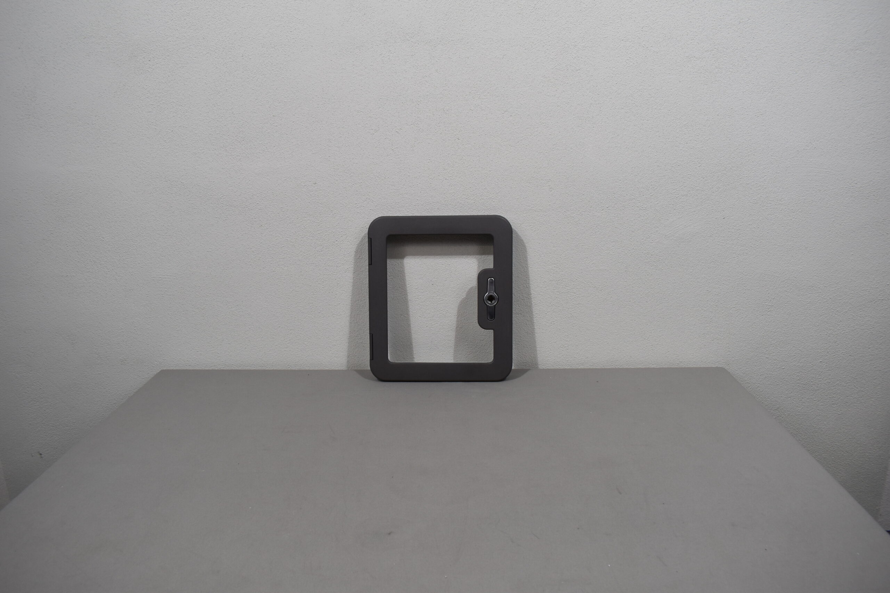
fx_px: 667
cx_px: 445
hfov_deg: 67.4
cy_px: 296
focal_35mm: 27
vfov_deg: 47.9
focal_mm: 18
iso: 360
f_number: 5.6
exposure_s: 1/125
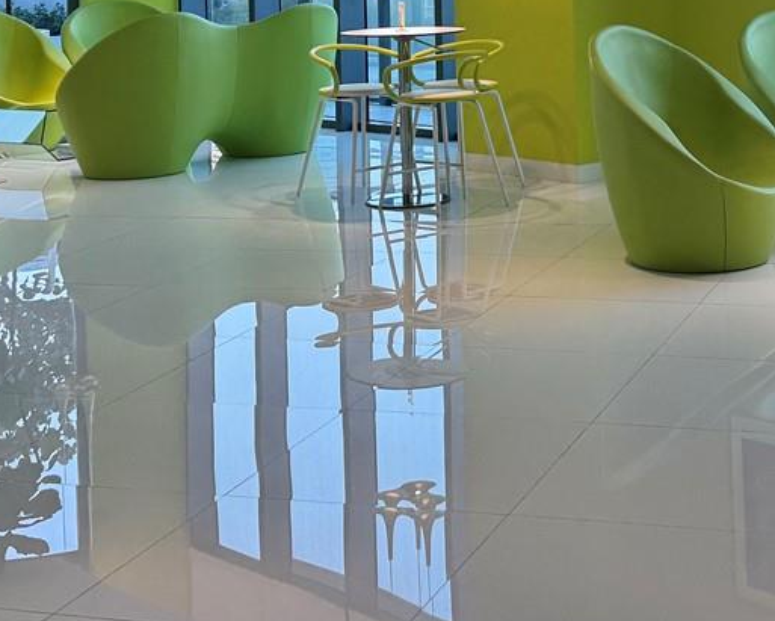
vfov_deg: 20.1
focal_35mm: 73
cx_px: 585
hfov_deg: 25.7
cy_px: -54
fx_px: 1675
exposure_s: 1/120
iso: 100
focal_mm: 6.76
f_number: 1.78
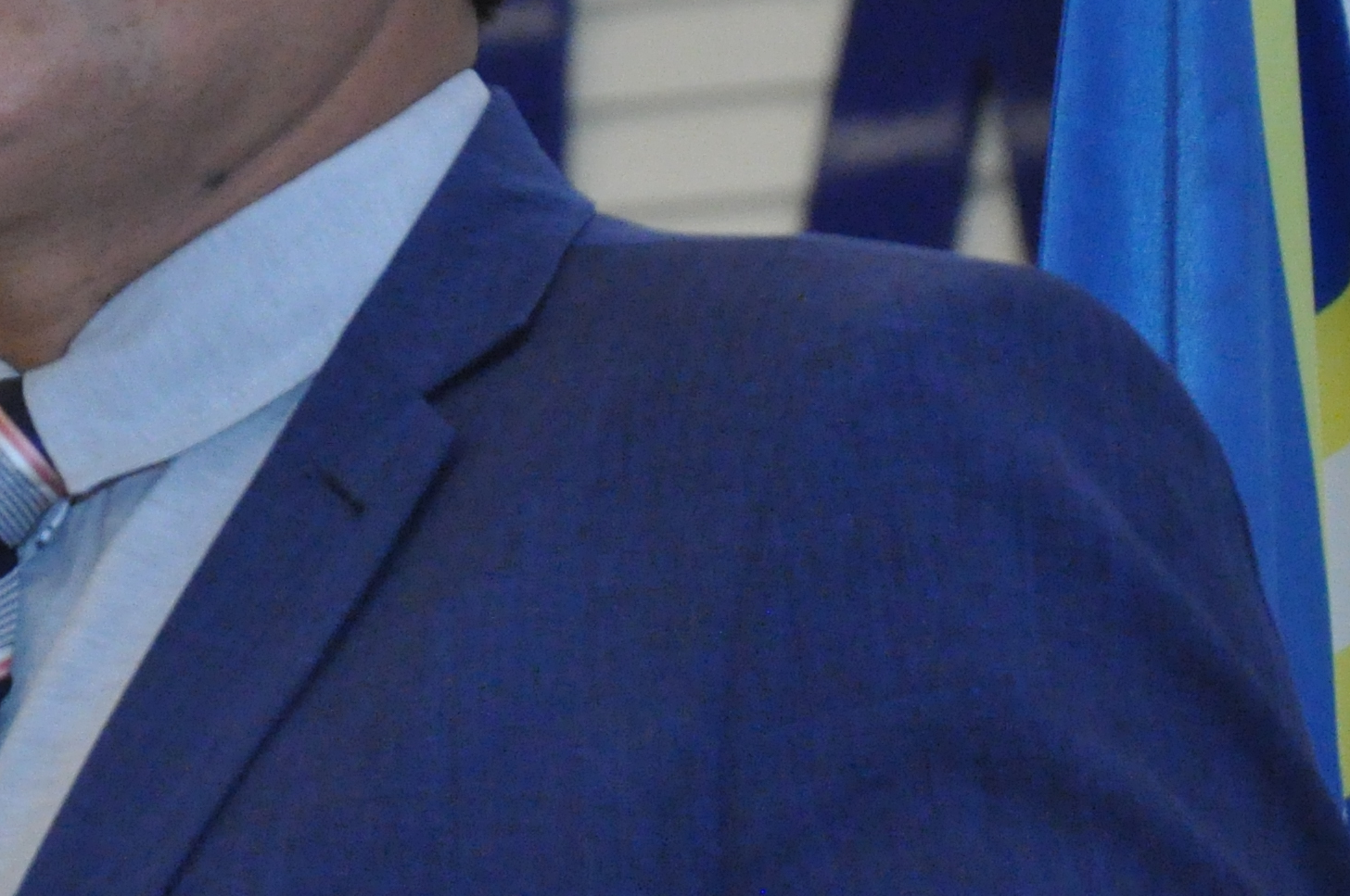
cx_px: 43
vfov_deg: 3.7
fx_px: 14063
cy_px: 172
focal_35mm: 375
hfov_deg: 5.5
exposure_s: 1/160
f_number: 5.6
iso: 2500
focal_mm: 85
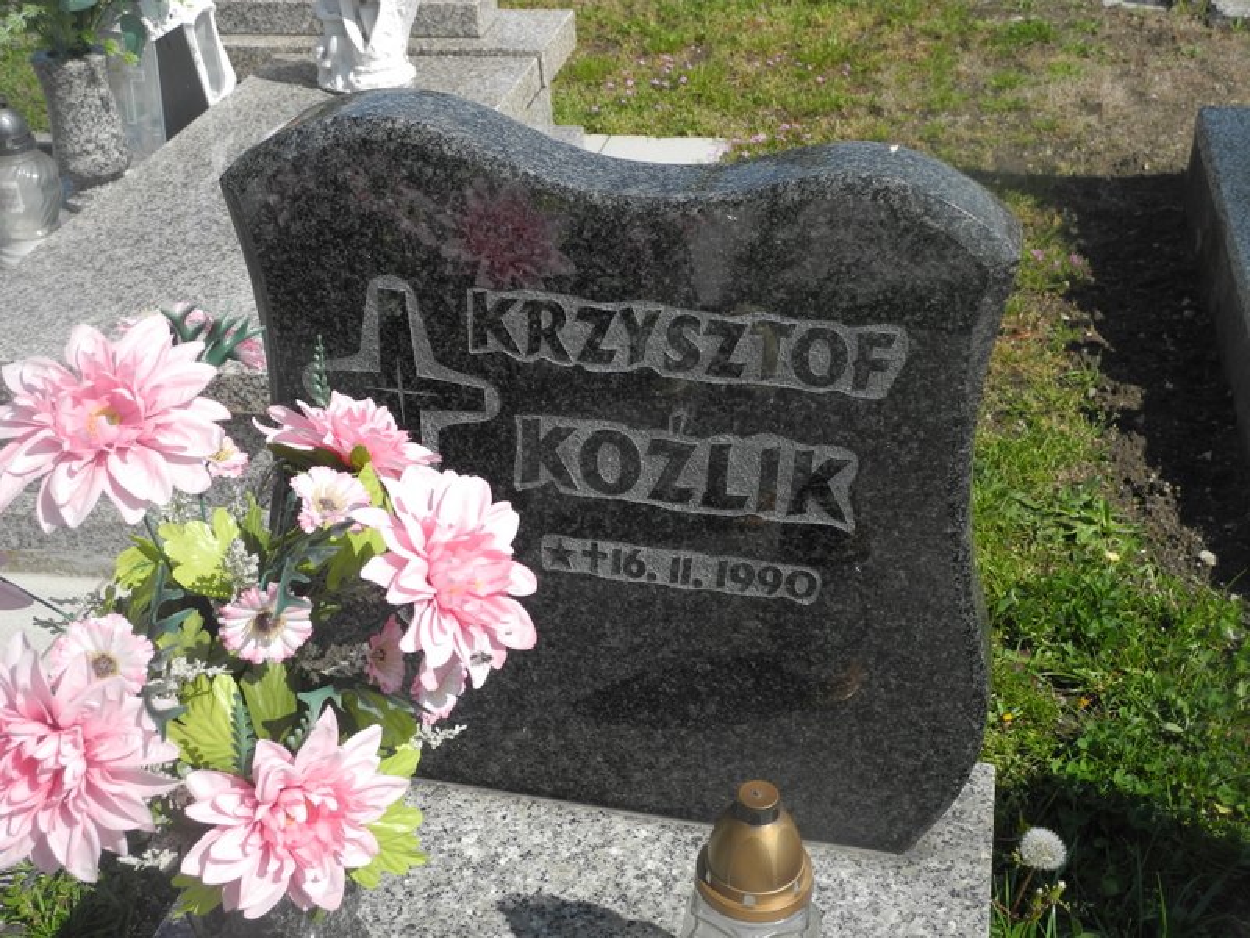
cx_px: 625
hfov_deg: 42.1
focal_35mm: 45
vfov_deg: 32.2
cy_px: 469
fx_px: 1625
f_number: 4
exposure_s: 1/800
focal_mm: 9.7
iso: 100
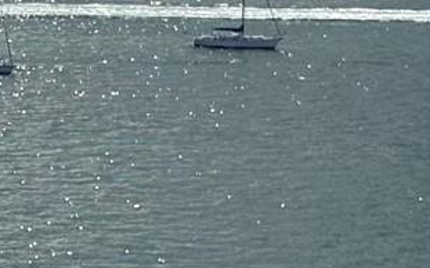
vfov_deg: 4.6
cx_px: -351
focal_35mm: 284
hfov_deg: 7.2
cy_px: 44
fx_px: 3326
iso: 25
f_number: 1.6
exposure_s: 1/8850
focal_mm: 5.96
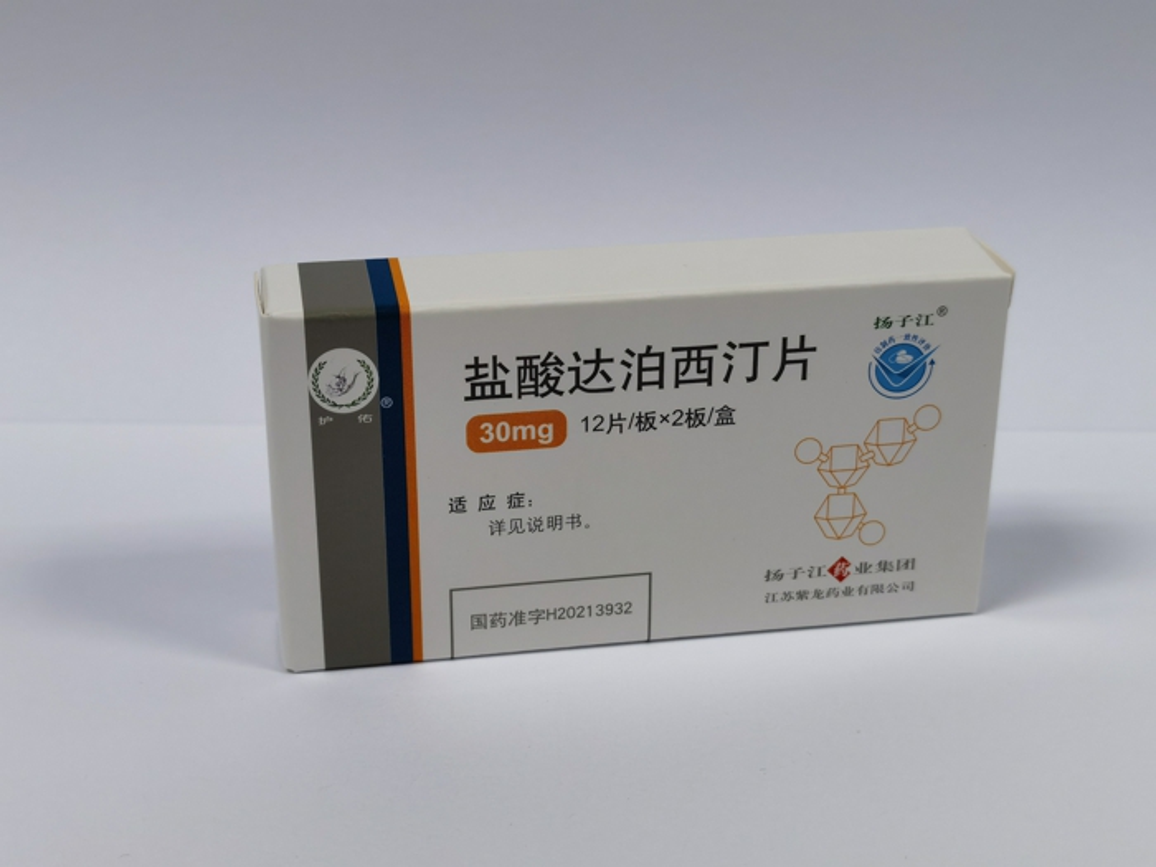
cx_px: 578
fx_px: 1870
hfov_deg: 34.3
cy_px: 434
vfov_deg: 26.1
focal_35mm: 56
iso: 100
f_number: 1.9
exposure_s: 1/100
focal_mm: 6.67
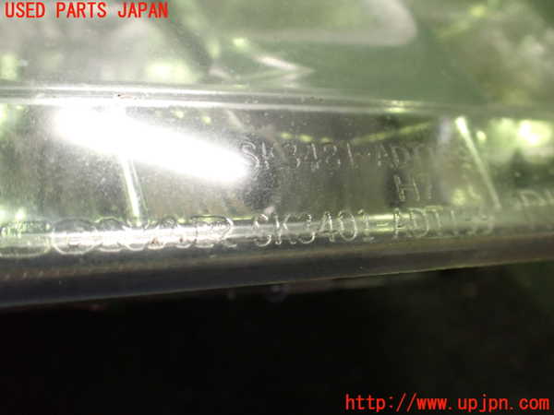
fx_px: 480
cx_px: 277
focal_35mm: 30
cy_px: 208
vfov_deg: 46.8
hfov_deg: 60.0
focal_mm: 5.4
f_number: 2.3
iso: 800
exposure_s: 1/60
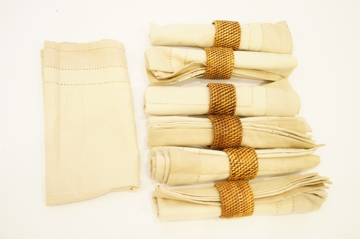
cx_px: 180
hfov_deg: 53.2
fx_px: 359
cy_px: 120
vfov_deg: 36.8
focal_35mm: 36
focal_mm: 24
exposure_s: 1/60
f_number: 4
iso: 3200
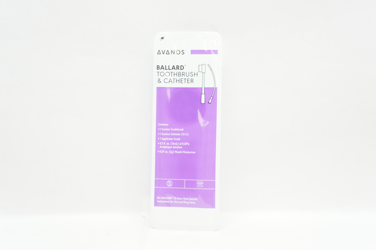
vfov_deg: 30.8
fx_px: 454
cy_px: 125
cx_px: 188
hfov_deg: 45.0
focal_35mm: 44
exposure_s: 1/60
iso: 800
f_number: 6.3
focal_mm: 29
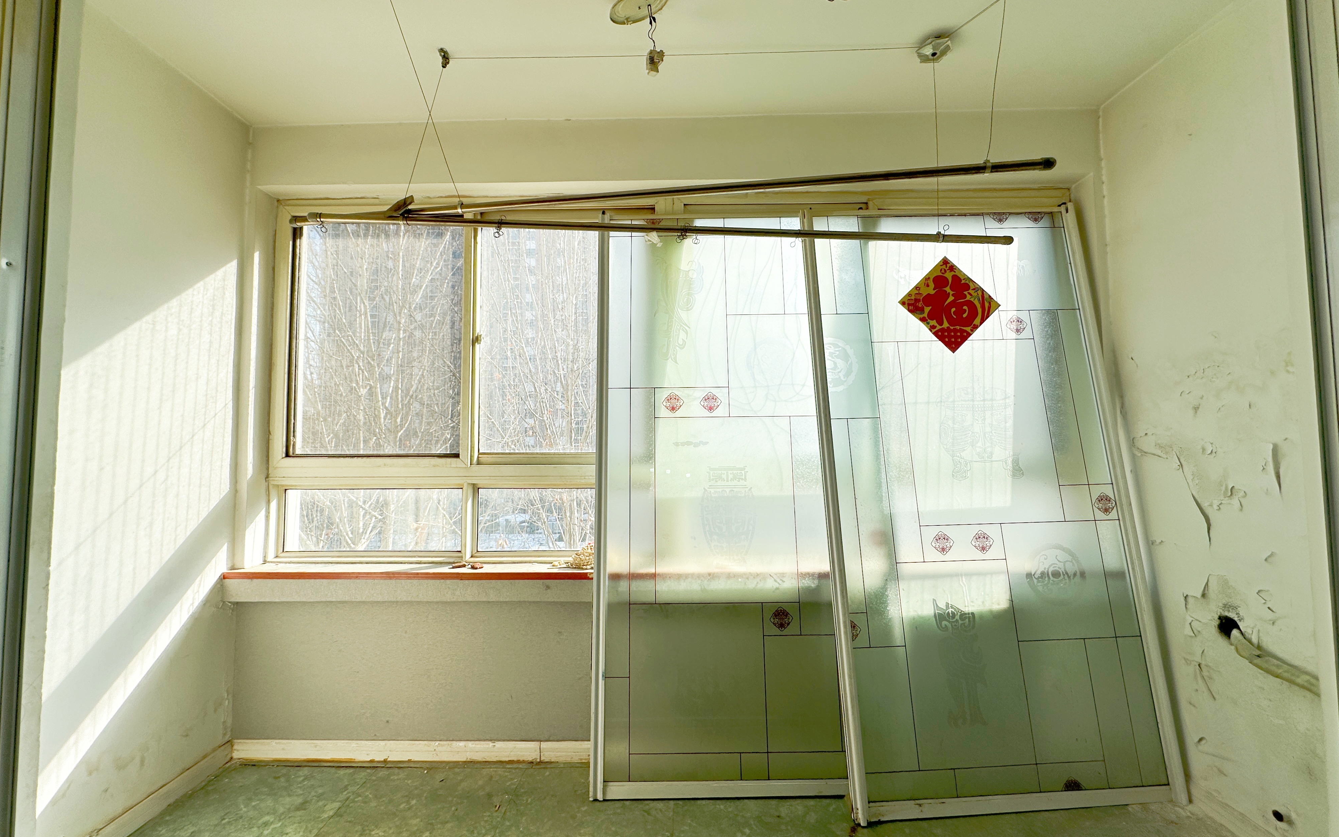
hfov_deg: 101.5
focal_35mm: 15
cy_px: 411
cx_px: 675
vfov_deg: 74.8
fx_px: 547
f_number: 2.2
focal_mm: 2.22
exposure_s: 1/882
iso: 40
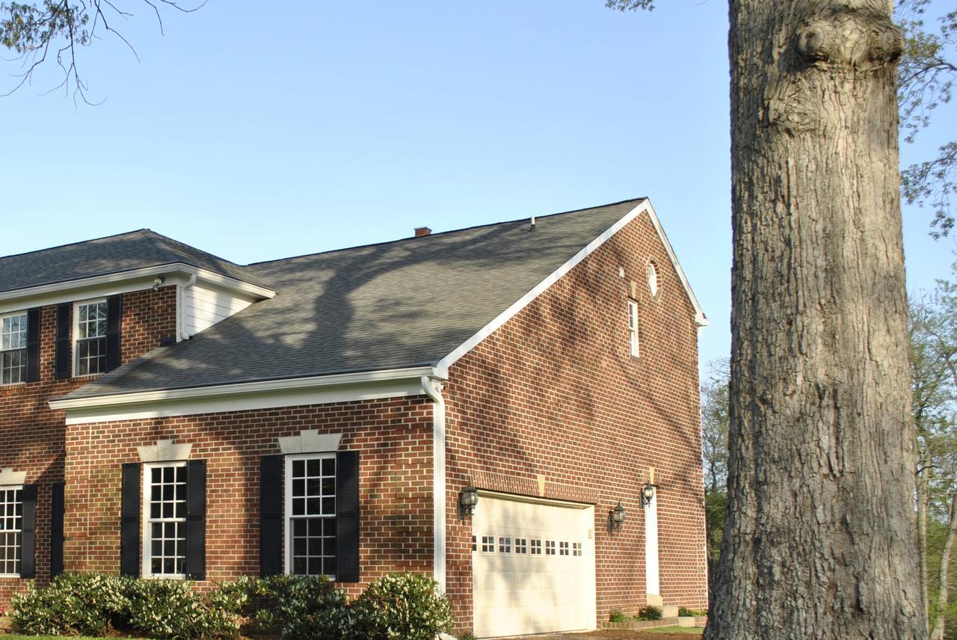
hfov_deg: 39.7
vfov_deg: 27.9
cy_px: 434
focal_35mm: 48
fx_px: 1277
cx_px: 215
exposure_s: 1/200
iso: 100
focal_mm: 20
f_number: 6.3
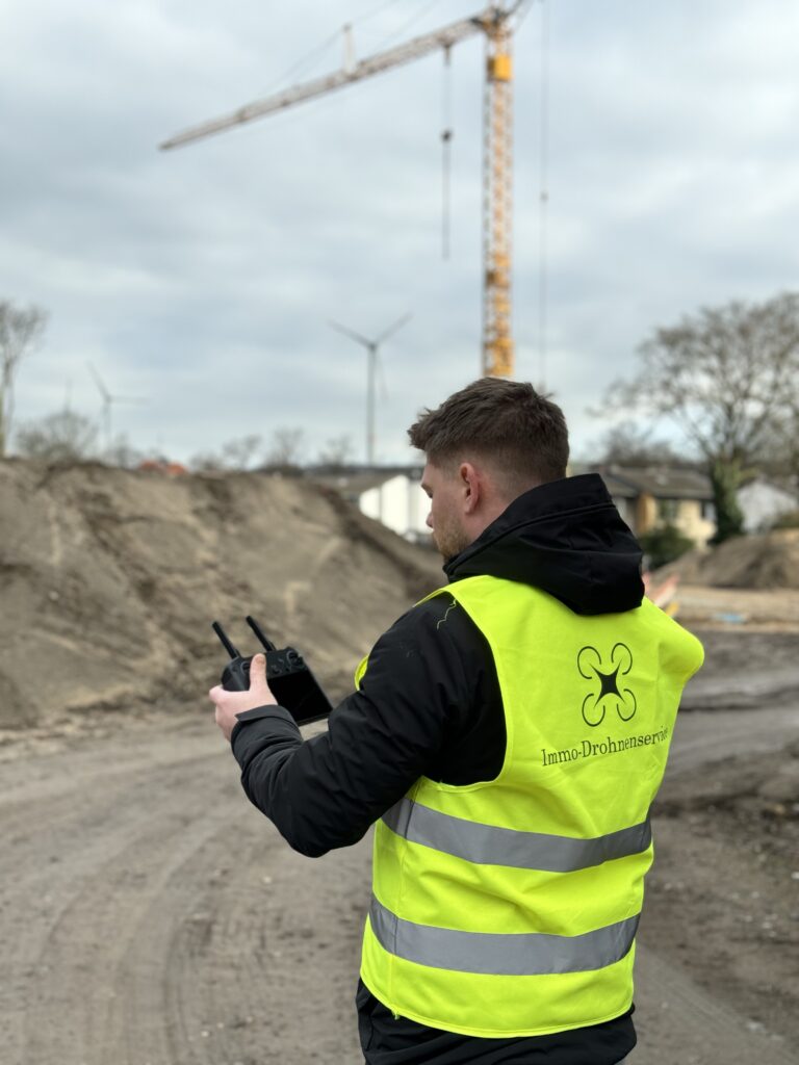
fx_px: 1477
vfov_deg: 39.7
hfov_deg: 30.3
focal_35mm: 48
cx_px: 400
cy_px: 532
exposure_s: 1/693
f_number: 1.78
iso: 64
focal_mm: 6.76
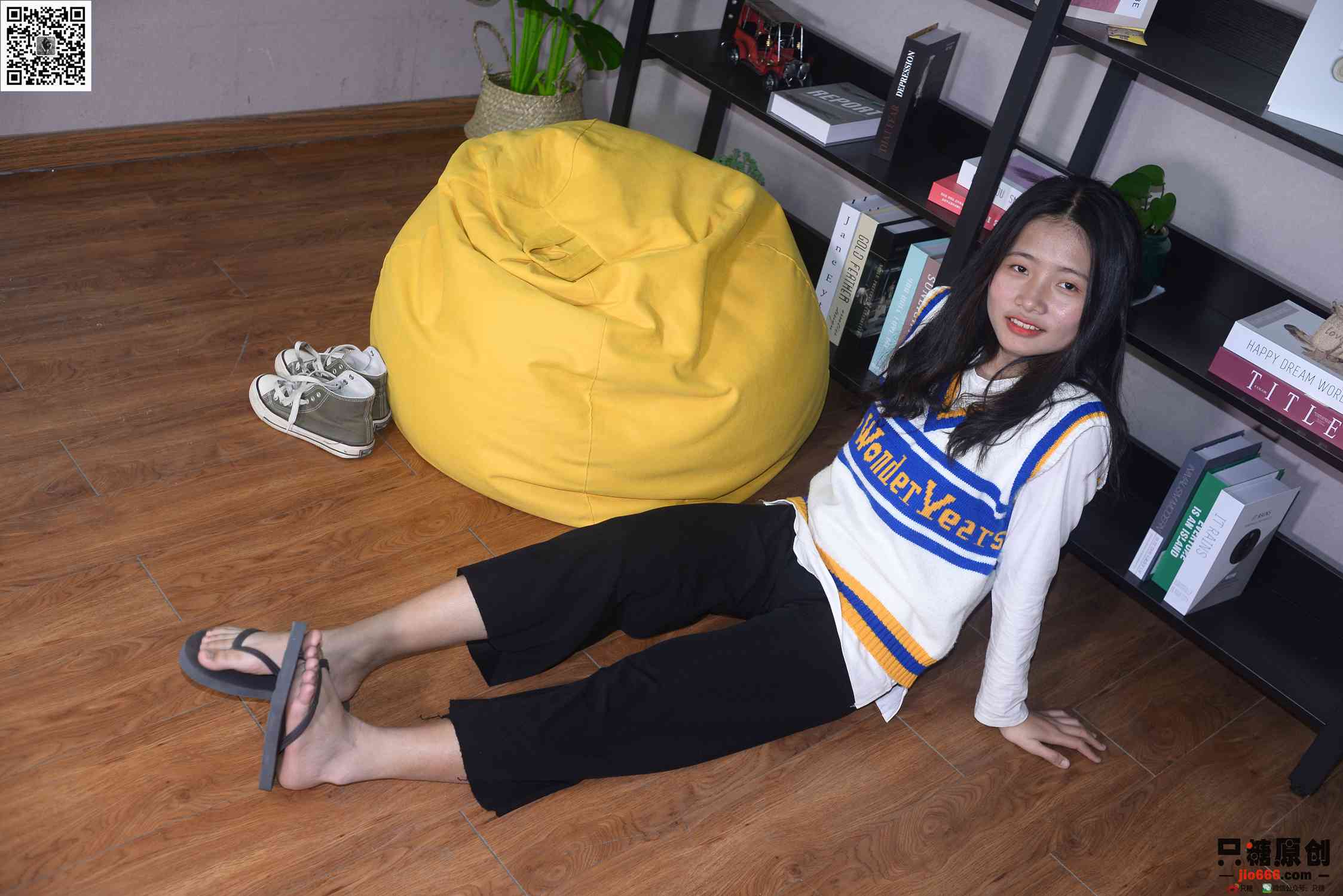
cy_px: 448
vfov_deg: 37.9
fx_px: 1306
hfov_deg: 54.4
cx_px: 672
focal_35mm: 35
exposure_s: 1/80
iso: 500
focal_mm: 35
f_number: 5.6
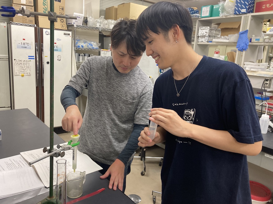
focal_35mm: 28
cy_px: 102
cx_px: 136
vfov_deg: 49.7
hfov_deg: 63.4
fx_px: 221
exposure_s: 1/50
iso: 160
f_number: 1.8
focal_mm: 3.99
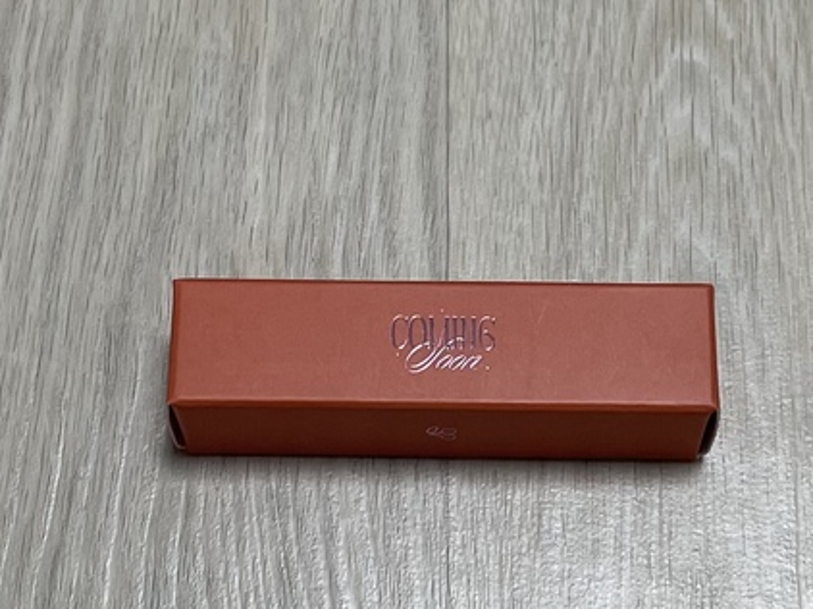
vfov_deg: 38.5
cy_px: 351
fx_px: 868
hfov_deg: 50.1
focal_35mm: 37
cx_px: 455
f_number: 1.6
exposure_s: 1/120
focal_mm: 4.2
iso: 80
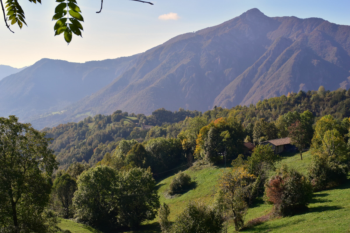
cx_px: 175
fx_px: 408
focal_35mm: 42
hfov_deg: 46.4
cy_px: 116
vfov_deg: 31.9
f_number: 10
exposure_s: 1/320
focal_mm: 28
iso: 400
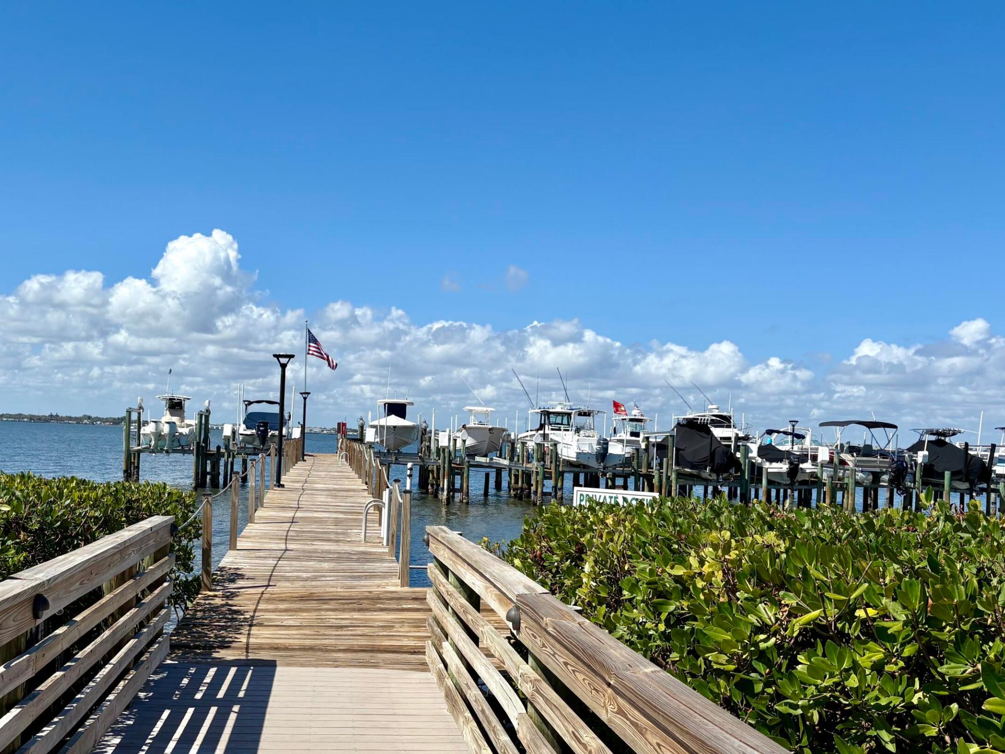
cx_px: 382
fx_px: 1045
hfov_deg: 50.9
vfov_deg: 39.6
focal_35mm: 36
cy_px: 433
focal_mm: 5.96
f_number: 1.6
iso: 50
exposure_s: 1/5348
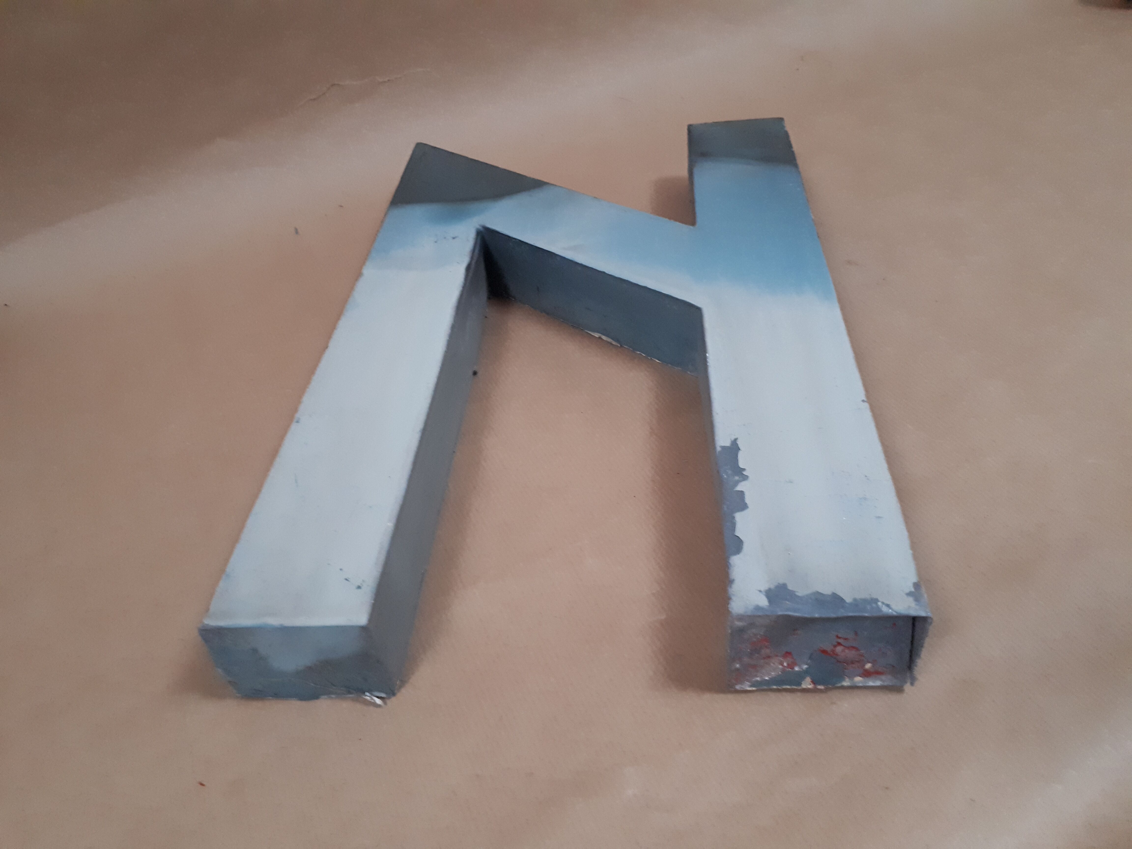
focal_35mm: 27
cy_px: 424
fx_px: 883
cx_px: 566
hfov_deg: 65.3
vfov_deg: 51.4
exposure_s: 1/17
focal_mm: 3.6
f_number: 1.9
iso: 800
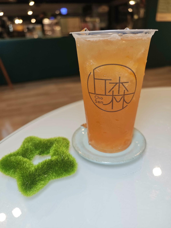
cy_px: 114
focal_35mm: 23
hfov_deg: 58.9
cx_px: 86
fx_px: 151
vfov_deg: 73.9
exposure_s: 1/120
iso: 200
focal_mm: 8.72
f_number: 2
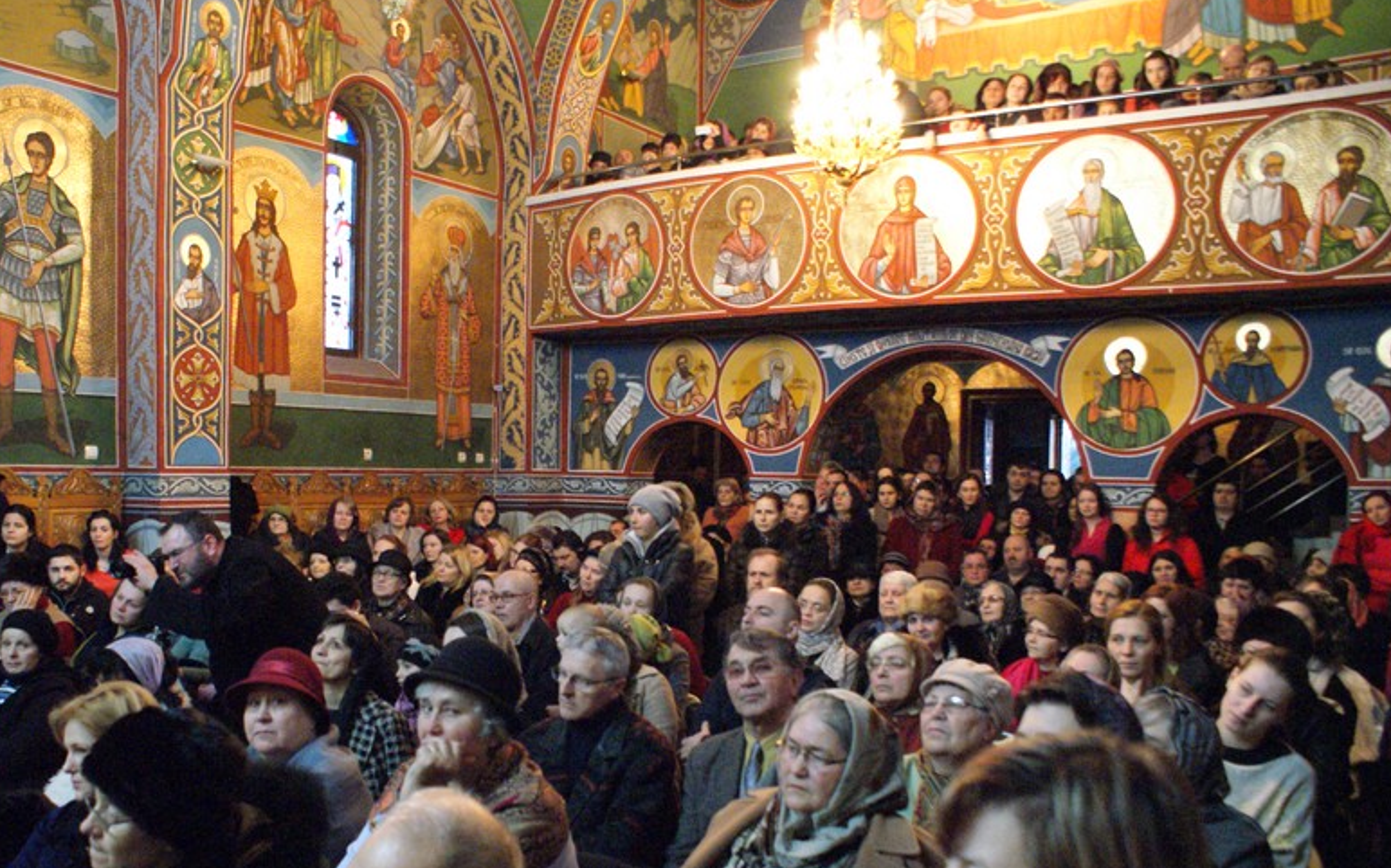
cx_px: 589
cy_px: 528
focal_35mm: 32
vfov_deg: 39.2
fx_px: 1213
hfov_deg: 59.4
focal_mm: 18
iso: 3200
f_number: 3.5
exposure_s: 1/40
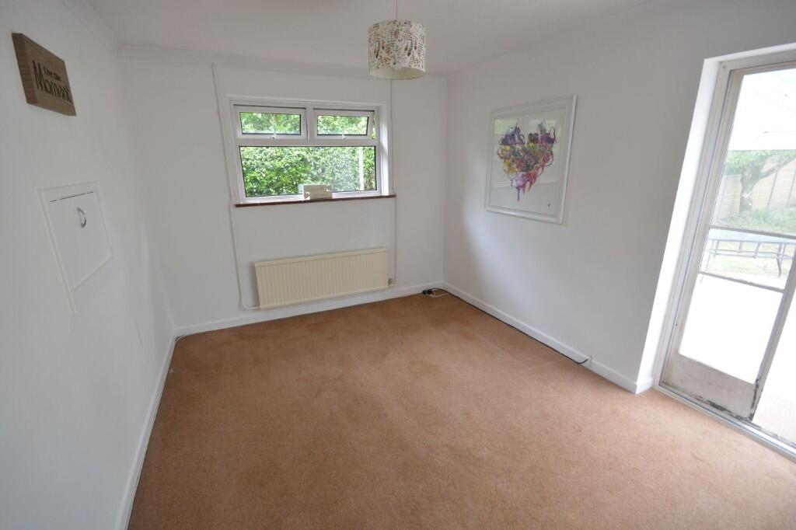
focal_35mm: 15
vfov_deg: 77.3
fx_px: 332
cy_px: 265
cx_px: 398
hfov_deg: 100.4
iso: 400
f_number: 8
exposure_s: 1/25
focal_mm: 10
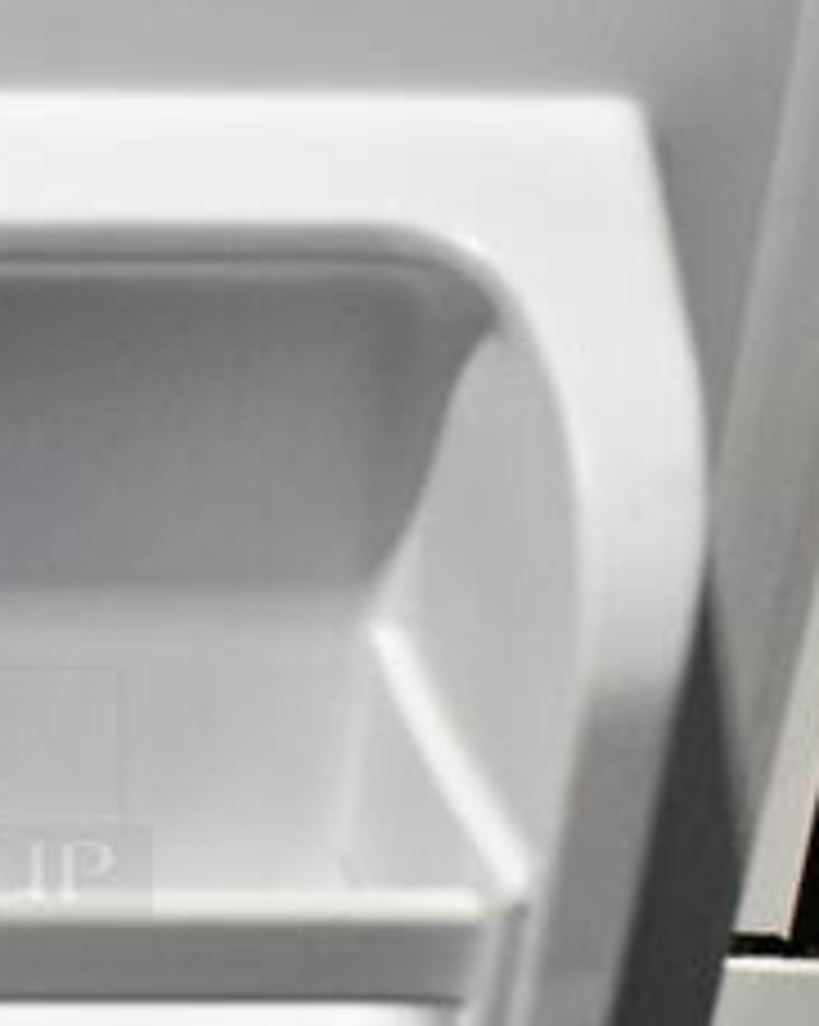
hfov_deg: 17.7
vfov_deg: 24.0
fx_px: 2405
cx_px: -346
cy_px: 684
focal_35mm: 79
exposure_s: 1/250
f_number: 9
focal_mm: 21
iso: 6400
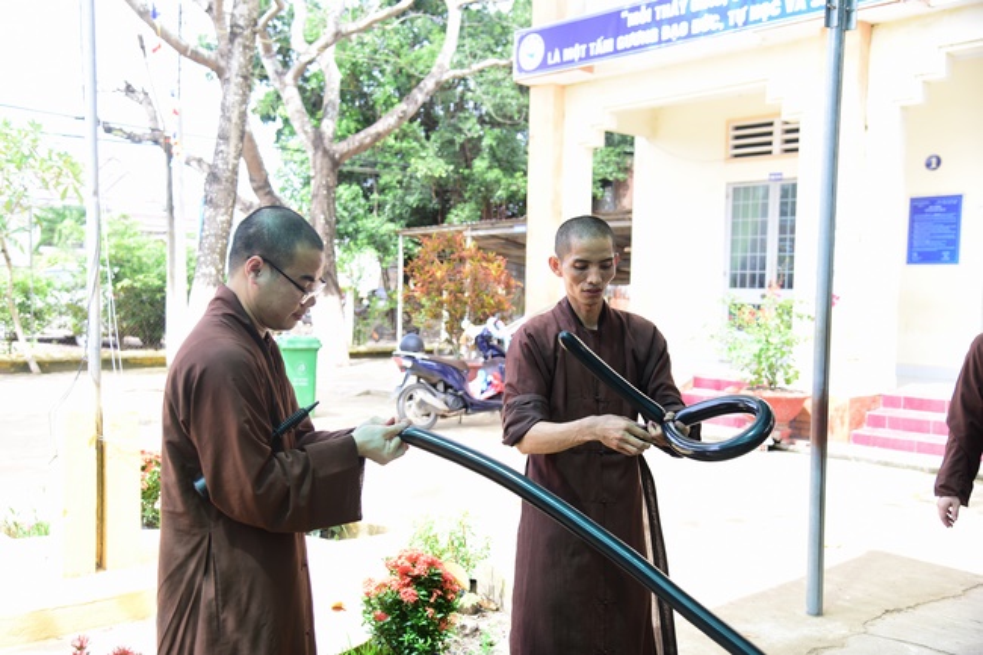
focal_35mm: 38
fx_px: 1037
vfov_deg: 35.0
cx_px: 492
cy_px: 328
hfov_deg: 50.7
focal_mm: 38
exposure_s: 1/320
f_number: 4
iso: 320
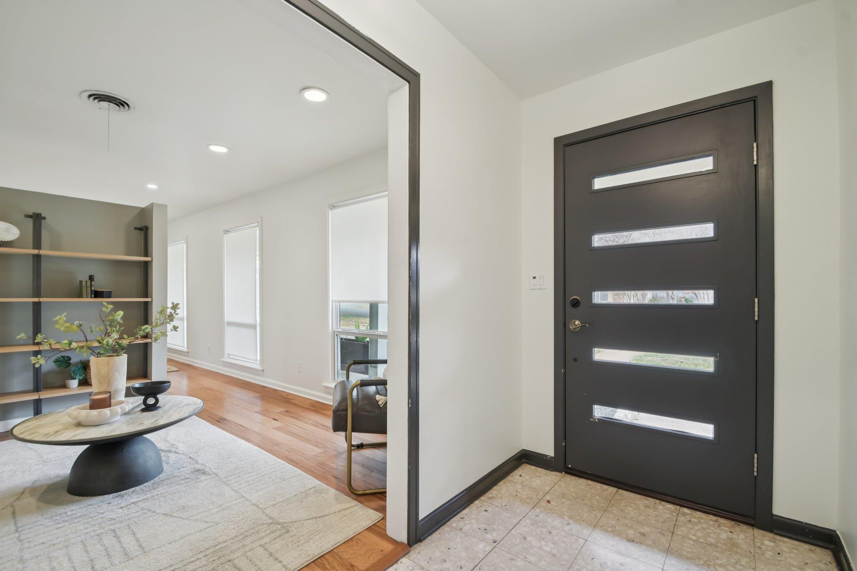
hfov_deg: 100.4
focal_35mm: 15
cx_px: 428
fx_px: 357
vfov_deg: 77.3
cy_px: 286
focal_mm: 10
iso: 400
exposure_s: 1/10
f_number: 8
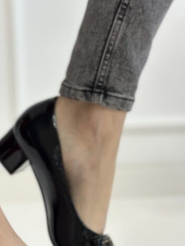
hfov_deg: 17.8
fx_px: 584
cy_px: 175
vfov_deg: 23.7
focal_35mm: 82
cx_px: 27
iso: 160
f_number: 1.78
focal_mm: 6.86
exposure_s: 1/100
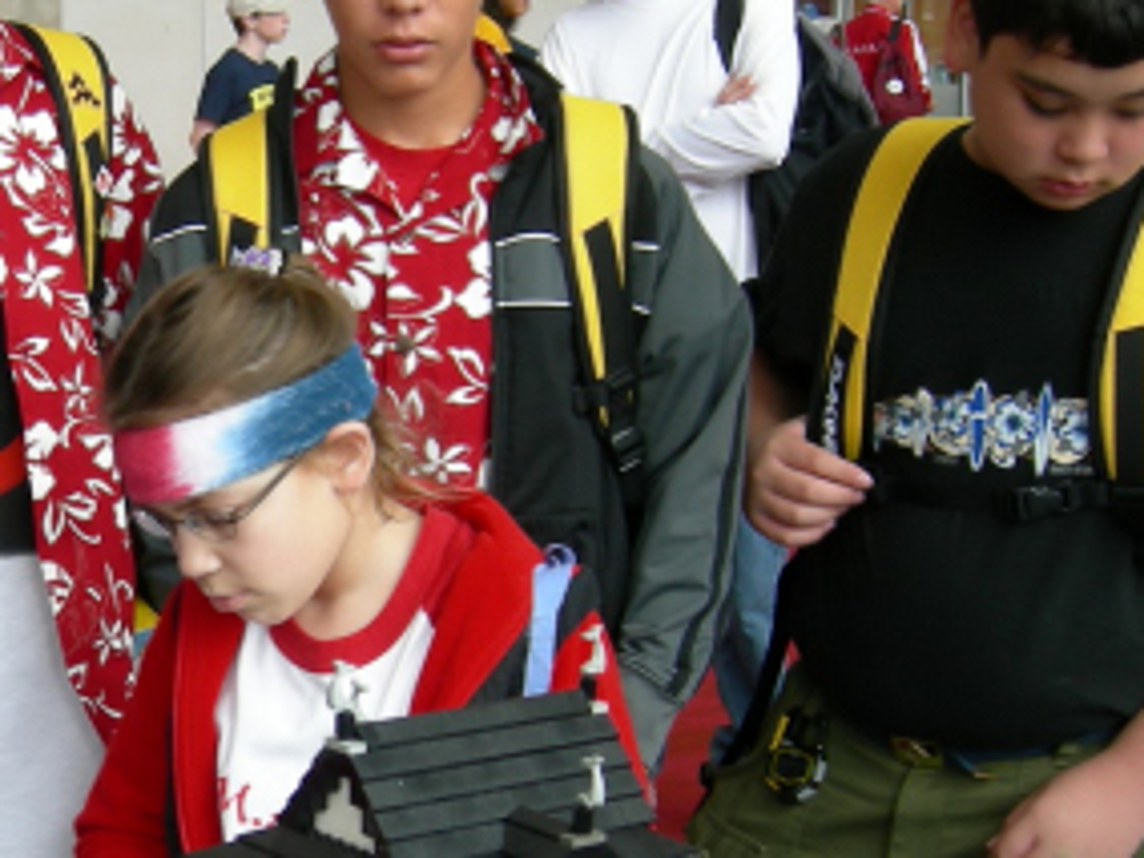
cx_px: 48
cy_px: 568
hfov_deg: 23.3
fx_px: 2677
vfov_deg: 18.2
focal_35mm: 81
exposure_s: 1/44
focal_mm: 7.5
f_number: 2.7
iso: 64
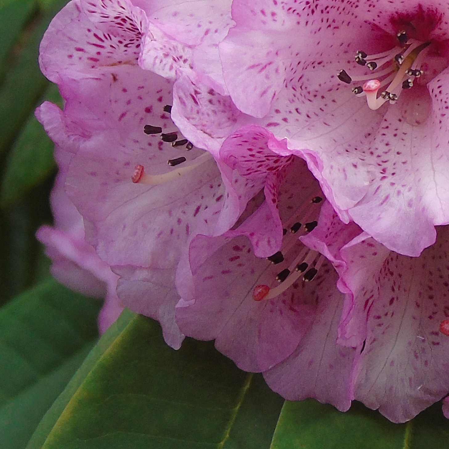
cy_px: 23
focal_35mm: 582
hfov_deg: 3.0
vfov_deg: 3.0
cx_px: 755
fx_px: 8541
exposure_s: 1/125
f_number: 5
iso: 100
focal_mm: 33
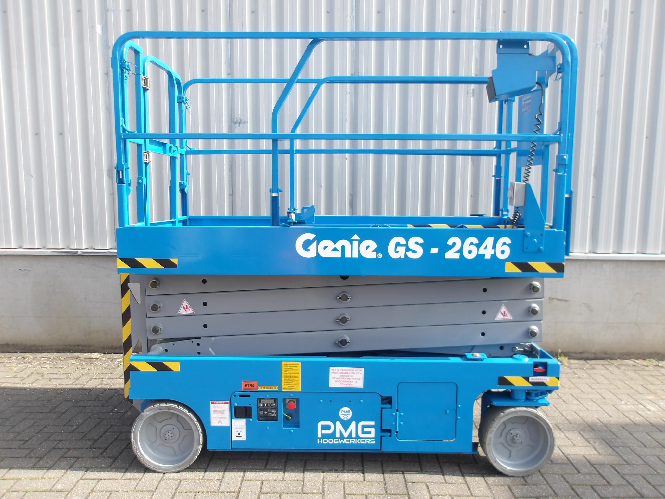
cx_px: 332
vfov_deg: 51.4
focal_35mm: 27
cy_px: 250
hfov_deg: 65.3
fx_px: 519
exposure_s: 1/449
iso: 100
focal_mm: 4.9
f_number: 3
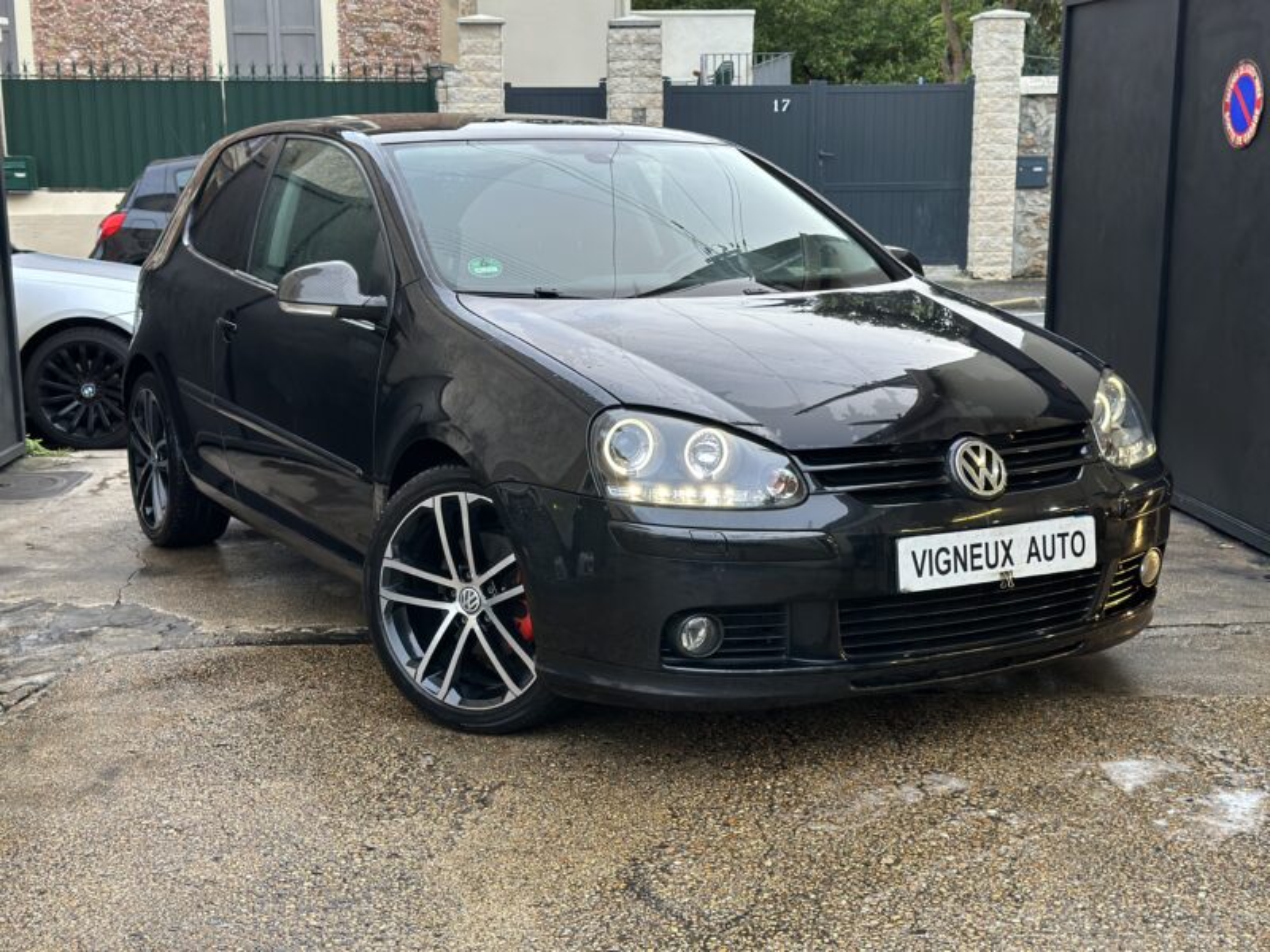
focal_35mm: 48
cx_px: 635
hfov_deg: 39.7
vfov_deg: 30.3
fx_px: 1761
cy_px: 476
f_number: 1.78
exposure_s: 1/50
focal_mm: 6.86
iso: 160
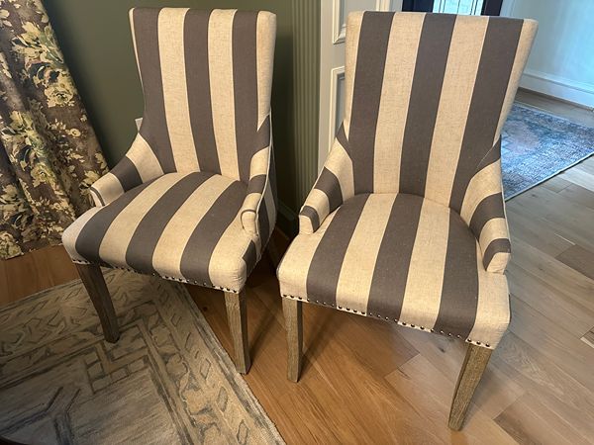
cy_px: 222
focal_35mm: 24
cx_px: 297
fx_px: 412
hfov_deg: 71.6
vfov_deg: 56.8
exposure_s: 1/60
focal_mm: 6.86
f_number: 1.78
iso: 640
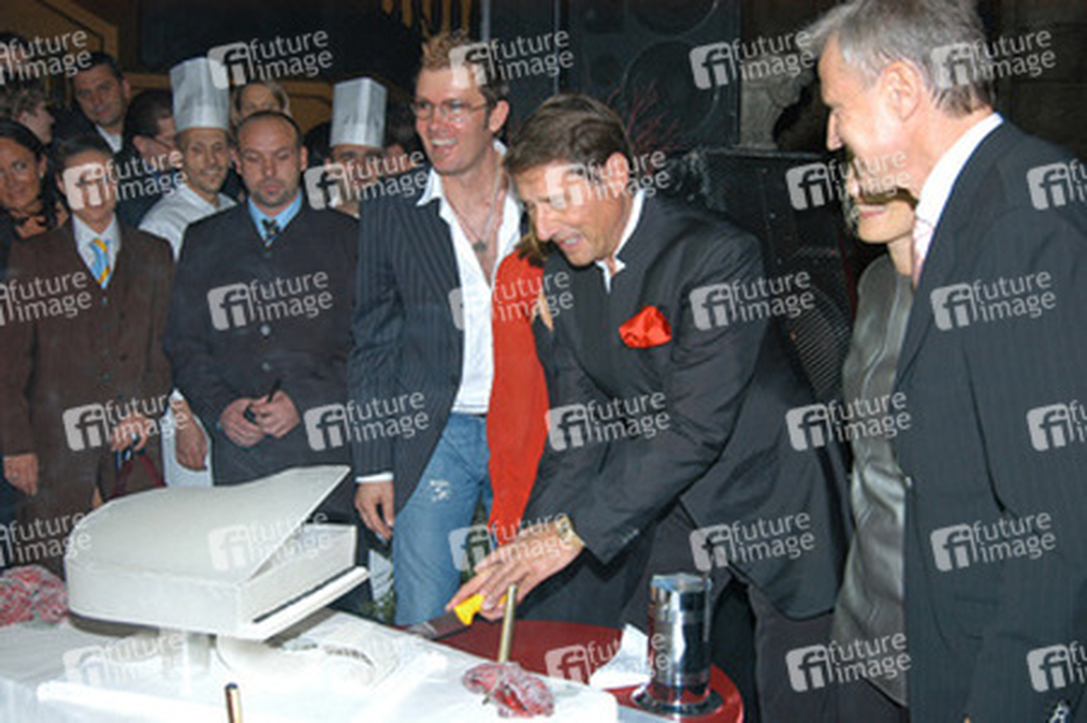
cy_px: 362
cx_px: 544
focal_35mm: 42
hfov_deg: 46.4
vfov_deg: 31.8
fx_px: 1267
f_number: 6.3
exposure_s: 1/125
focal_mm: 28
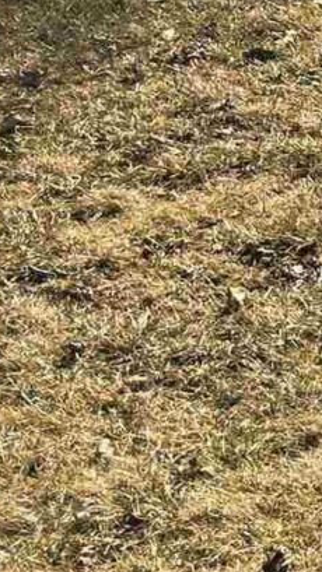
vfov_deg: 12.3
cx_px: 1644
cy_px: -517
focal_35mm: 157
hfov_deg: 5.6
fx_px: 2384
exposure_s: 1/667
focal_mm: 6.3
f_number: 1.7
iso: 12
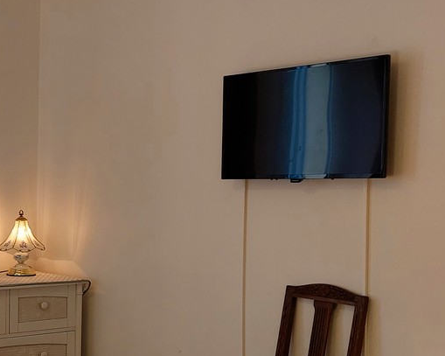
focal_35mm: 69
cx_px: -62
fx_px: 909
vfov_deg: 22.0
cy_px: 266
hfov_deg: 25.3
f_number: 1.8
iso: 160
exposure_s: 1/50
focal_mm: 5.23
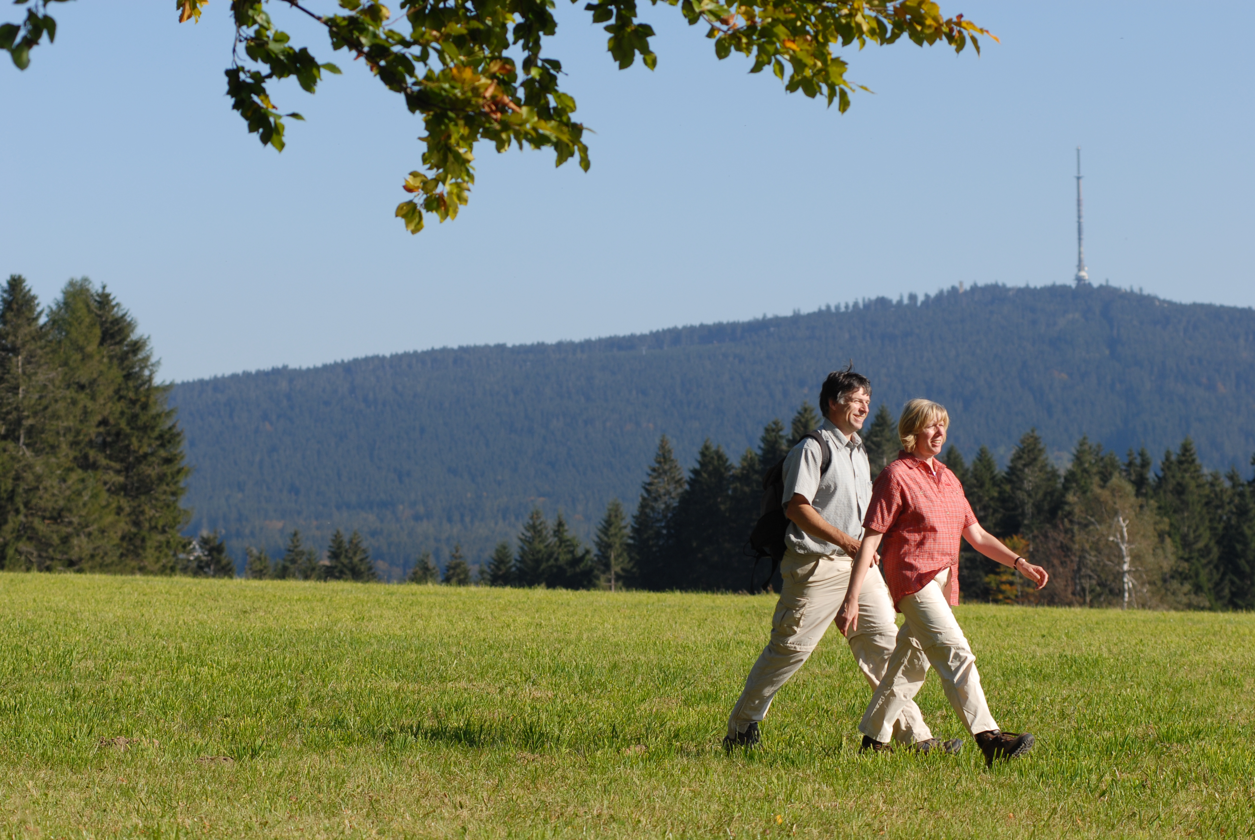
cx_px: 628
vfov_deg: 10.7
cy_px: 420
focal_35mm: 129
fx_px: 4502
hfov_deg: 15.9
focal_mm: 86
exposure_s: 1/400
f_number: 5.6
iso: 100
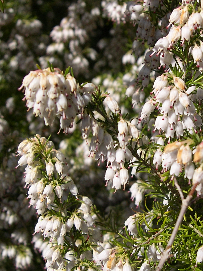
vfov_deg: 49.0
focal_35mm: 38
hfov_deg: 37.7
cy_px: 136
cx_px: 102
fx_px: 297
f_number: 7.6
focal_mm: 8
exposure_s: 1/192
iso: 100
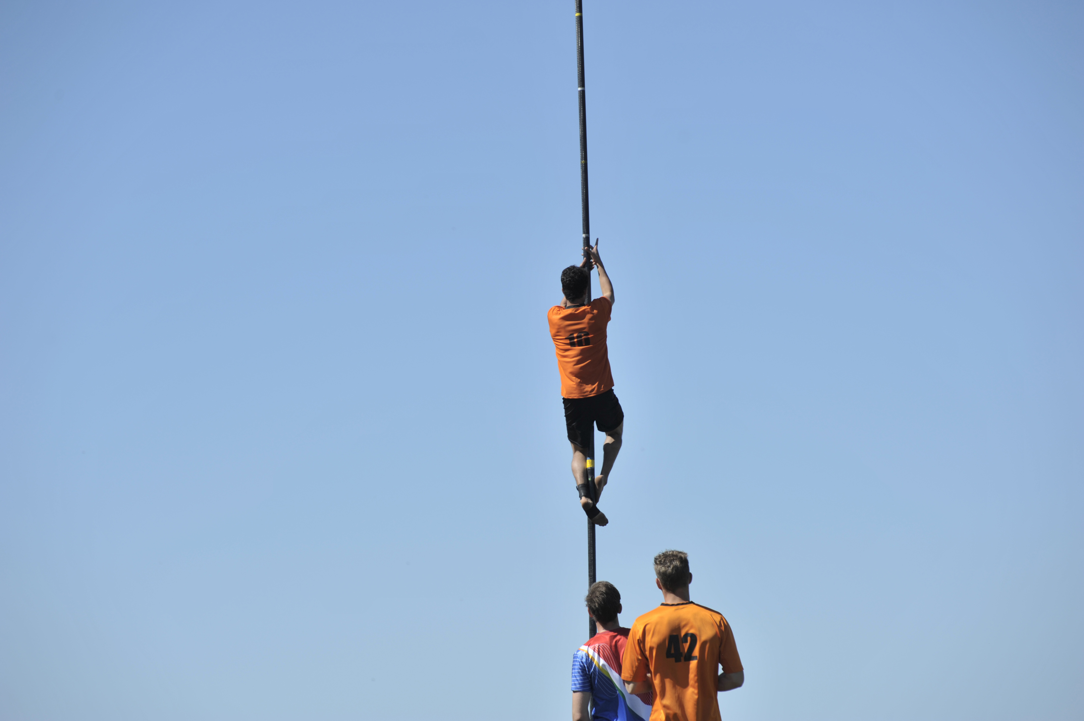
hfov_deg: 11.4
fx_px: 5416
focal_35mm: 180
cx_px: 542
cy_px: 360
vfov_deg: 7.6
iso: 200
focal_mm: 180
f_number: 8
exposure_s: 1/1000
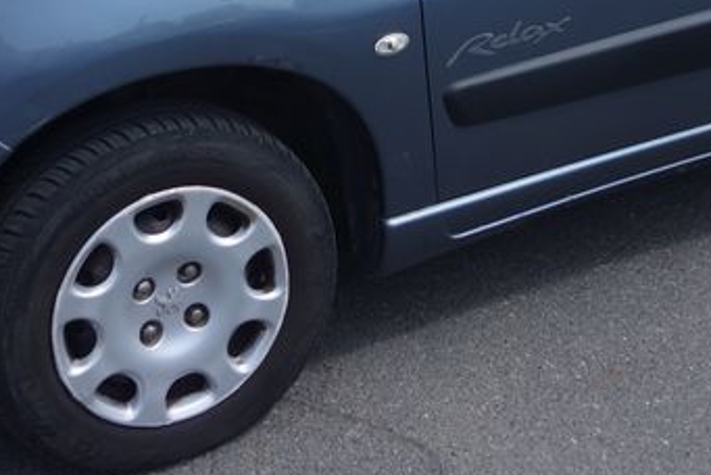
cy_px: -86
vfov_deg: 15.7
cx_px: 423
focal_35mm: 84
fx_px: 1660
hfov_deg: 24.1
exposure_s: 1/1250
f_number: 2.5
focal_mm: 10.4
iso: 125
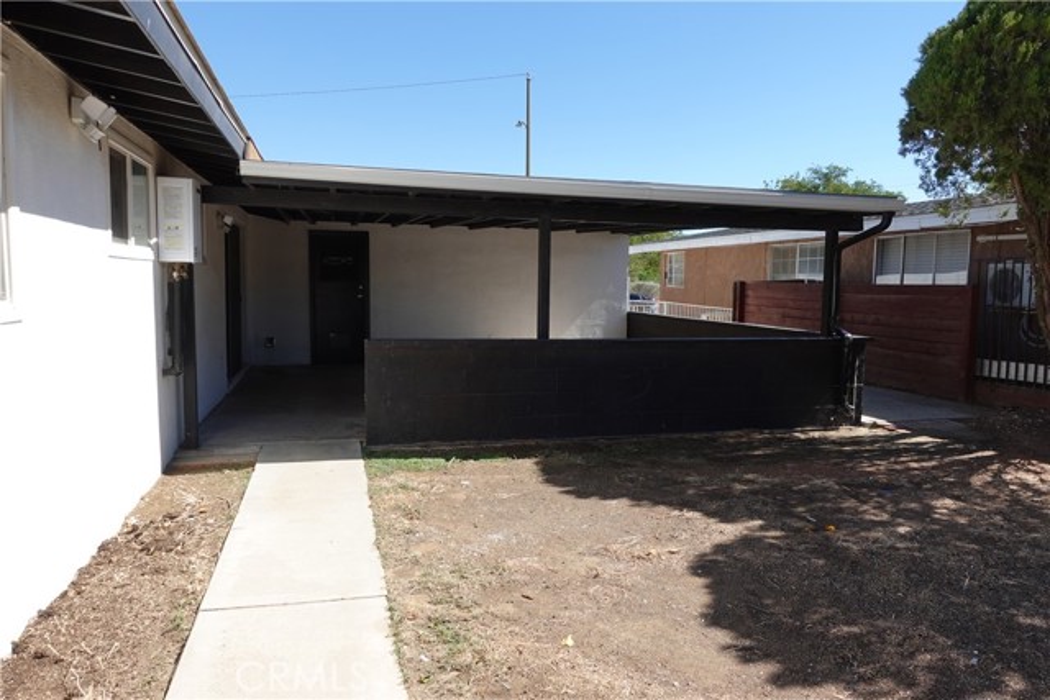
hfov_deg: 73.7
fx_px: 700
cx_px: 525
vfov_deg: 53.2
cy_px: 350
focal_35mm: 24
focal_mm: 9.4
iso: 125
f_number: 4
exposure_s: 1/640
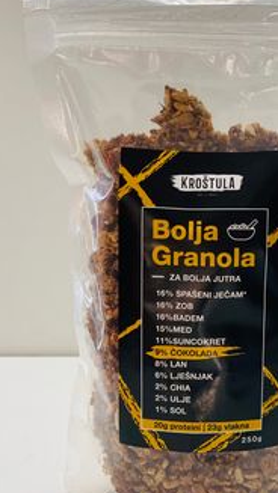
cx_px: 189
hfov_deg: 16.3
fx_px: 970
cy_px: 257
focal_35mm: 74
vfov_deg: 28.6
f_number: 2
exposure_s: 1/100
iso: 125
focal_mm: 6
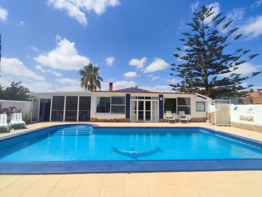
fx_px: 121
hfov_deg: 94.5
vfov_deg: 78.2
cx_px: 131
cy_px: 98
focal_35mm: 16
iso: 50
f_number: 2.2
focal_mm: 1.65
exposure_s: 1/1882
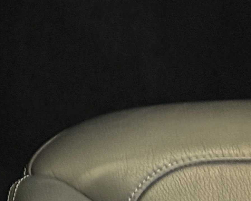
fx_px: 1560
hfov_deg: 8.8
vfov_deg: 7.2
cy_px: -112
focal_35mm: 210
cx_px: -200
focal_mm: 6.76
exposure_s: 1/25
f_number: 1.78
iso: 640
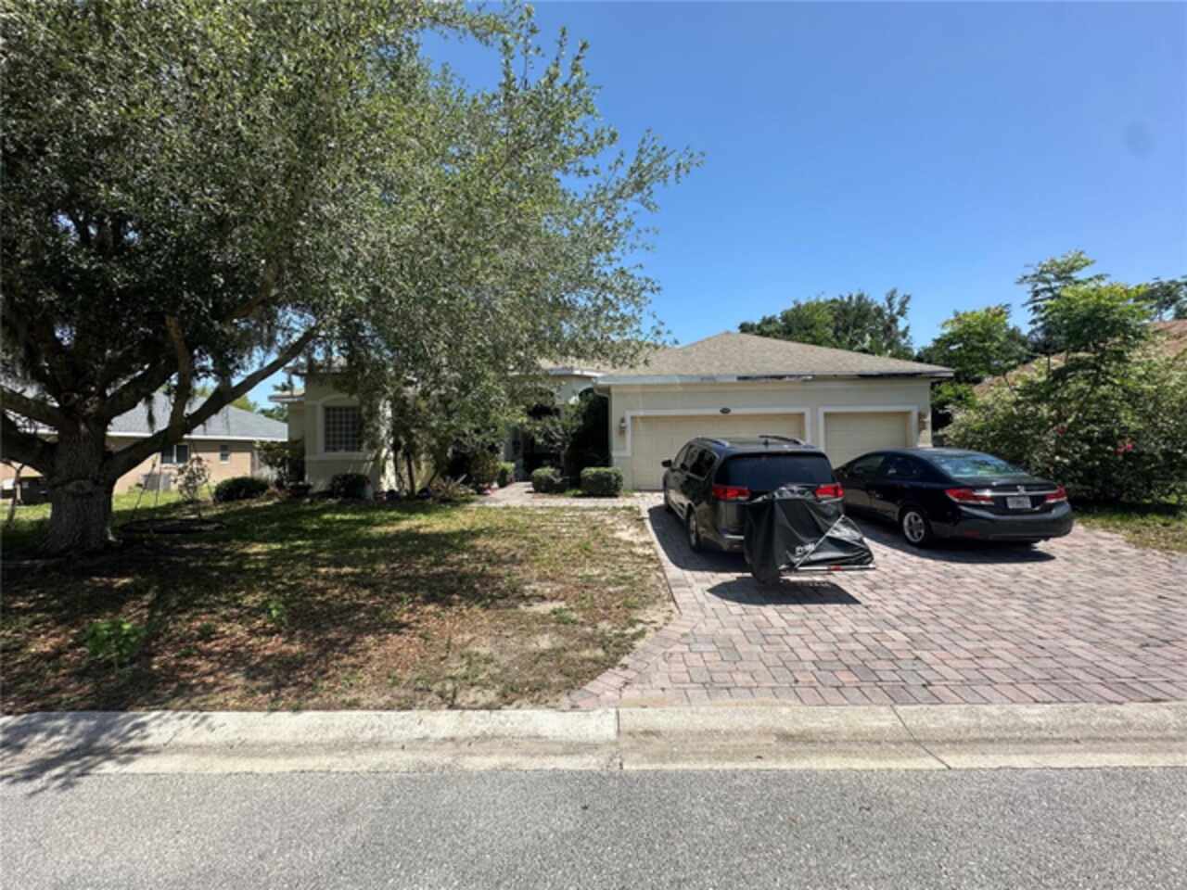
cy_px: 445
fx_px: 480
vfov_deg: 85.7
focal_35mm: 14
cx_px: 594
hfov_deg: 102.1
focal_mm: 2.22
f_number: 2.2
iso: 40
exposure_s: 1/1247
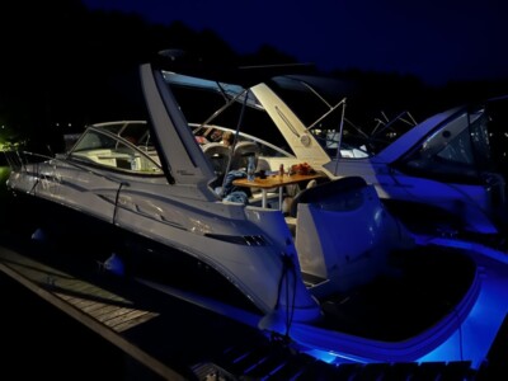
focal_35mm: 26
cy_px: 190
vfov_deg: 53.1
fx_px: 382
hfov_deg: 67.3
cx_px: 254
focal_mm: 5.7
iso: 2500
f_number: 1.5
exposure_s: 1/5
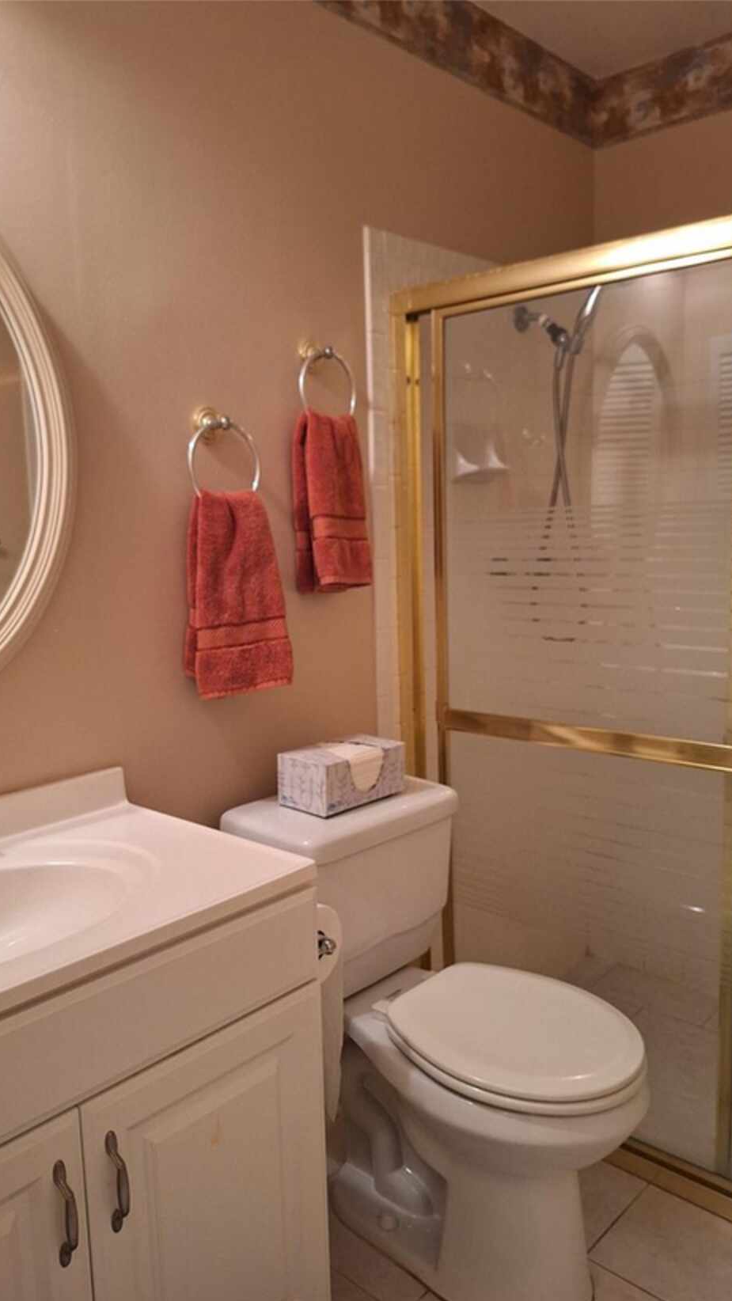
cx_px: 351
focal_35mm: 26
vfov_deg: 71.9
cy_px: 674
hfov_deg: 44.4
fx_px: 897
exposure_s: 1/30
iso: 250
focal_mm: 5.54
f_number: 1.8
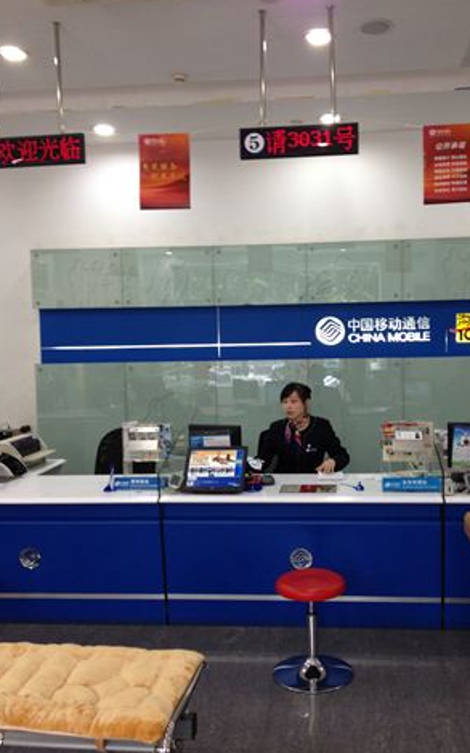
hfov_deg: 33.5
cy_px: 377
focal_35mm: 38
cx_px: 281
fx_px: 779
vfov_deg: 51.5
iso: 100
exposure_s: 1/20
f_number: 2.4
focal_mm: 4.28
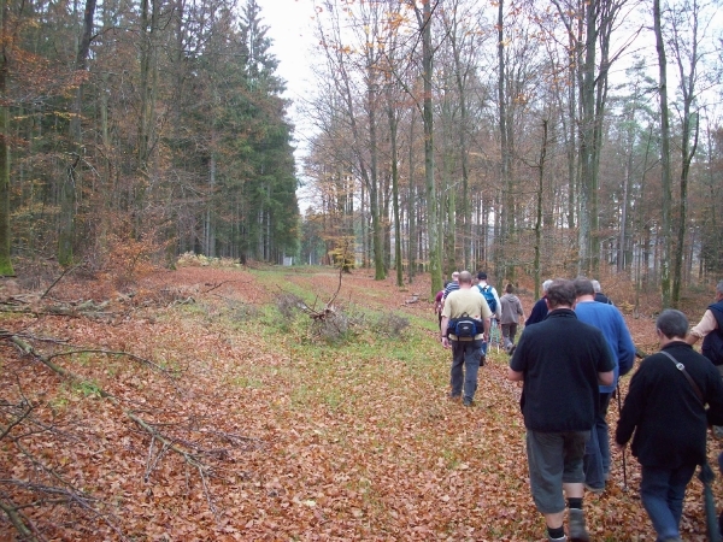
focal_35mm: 37
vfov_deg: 38.7
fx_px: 773
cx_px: 362
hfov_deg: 50.1
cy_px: 271
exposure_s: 1/45
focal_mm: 6.2
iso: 85
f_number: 2.8
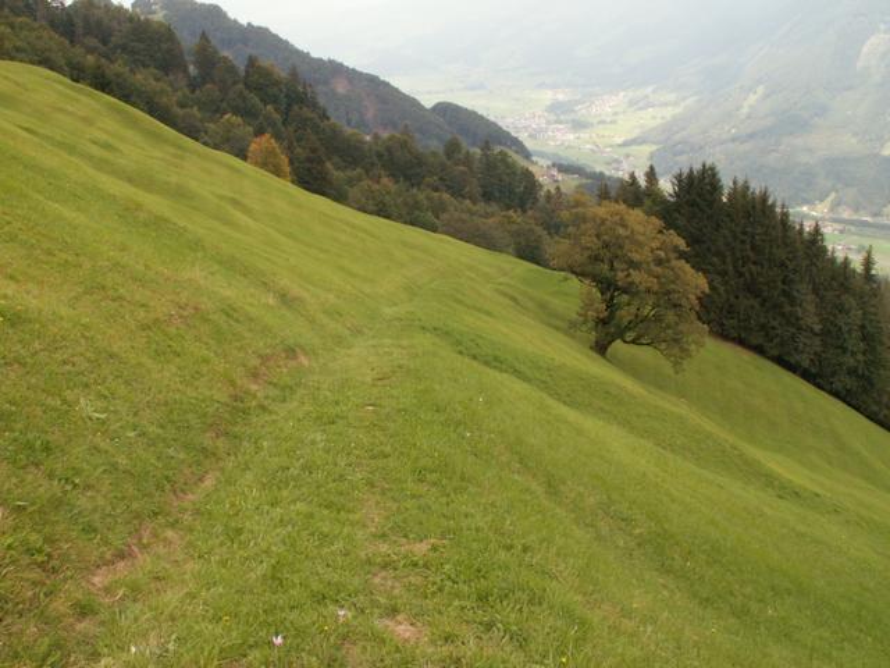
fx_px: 900
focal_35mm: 35
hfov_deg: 52.6
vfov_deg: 40.7
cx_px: 445
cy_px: 334
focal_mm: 5.86
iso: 50
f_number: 8
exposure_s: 1/50
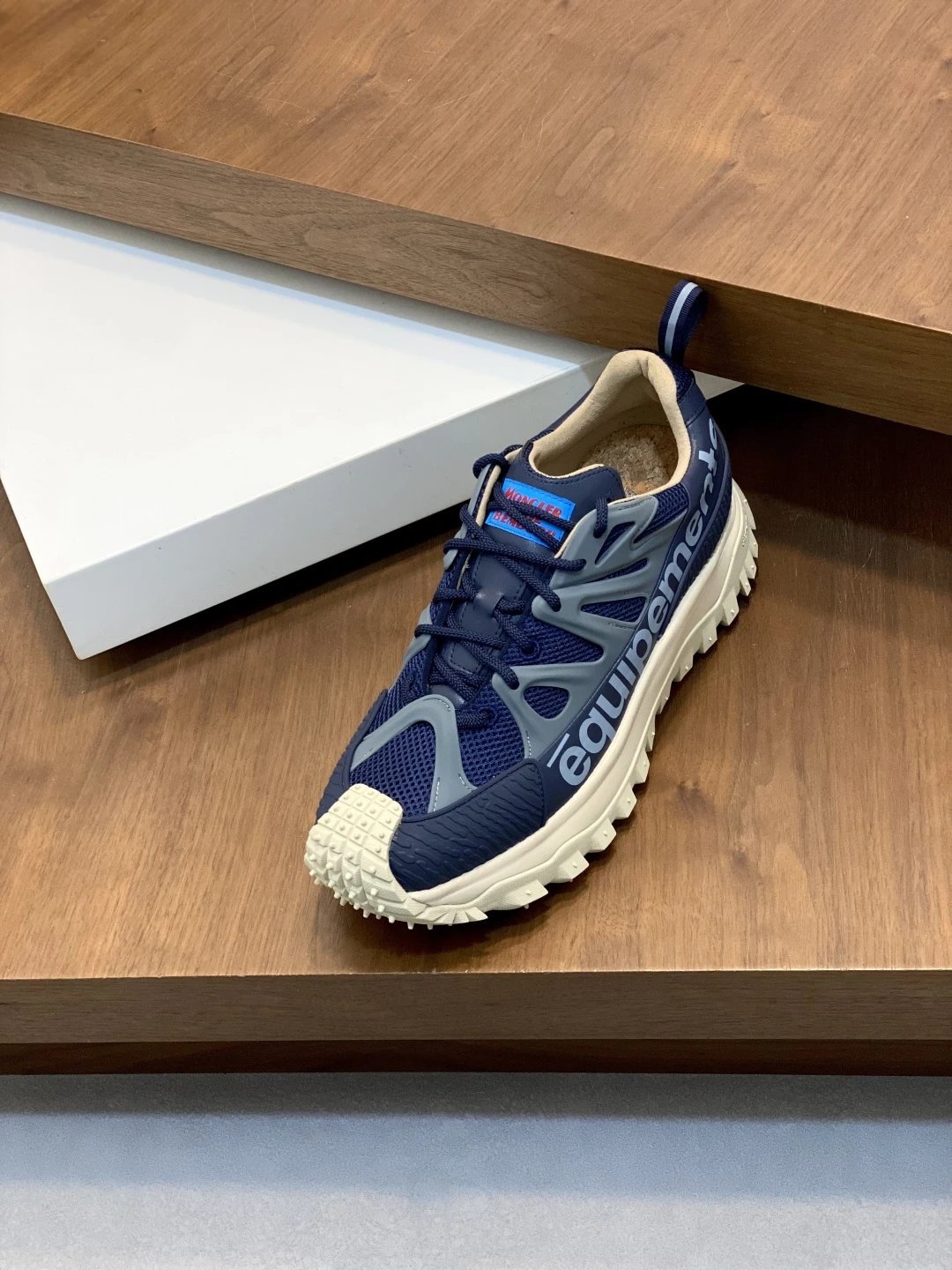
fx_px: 1907
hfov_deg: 28.0
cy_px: 635
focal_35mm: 52
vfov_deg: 36.8
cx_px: 476
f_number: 2
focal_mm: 6
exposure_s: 1/100
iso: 80
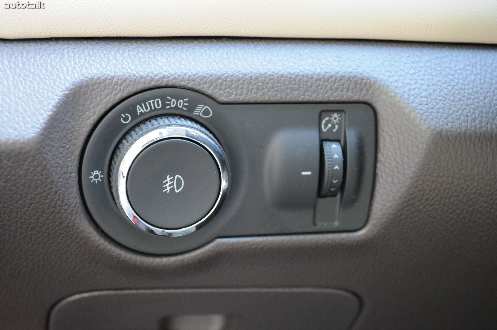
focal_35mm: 63
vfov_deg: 21.5
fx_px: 869
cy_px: 165
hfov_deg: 31.9
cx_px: 248
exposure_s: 1/50
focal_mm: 42
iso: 2000
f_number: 5.6
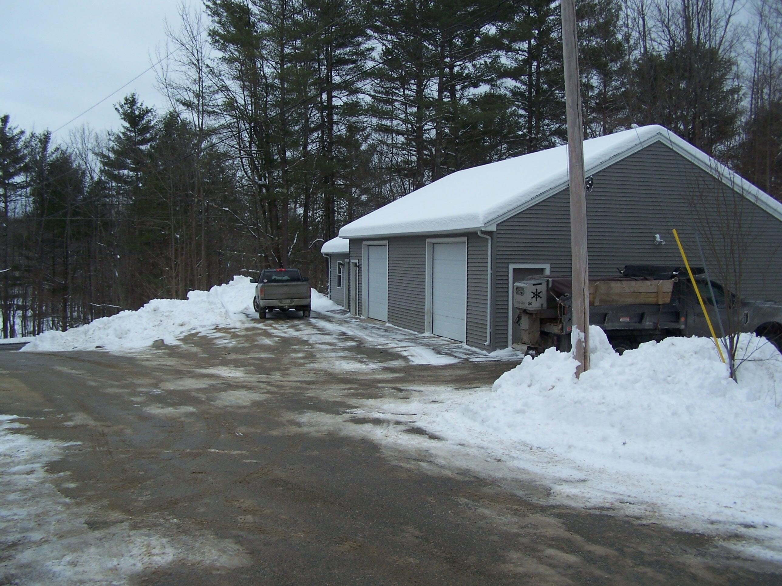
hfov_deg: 49.0
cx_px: 391
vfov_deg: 37.7
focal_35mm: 38
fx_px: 858
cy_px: 293
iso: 80
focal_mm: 6.3
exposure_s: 1/1000
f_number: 2.8
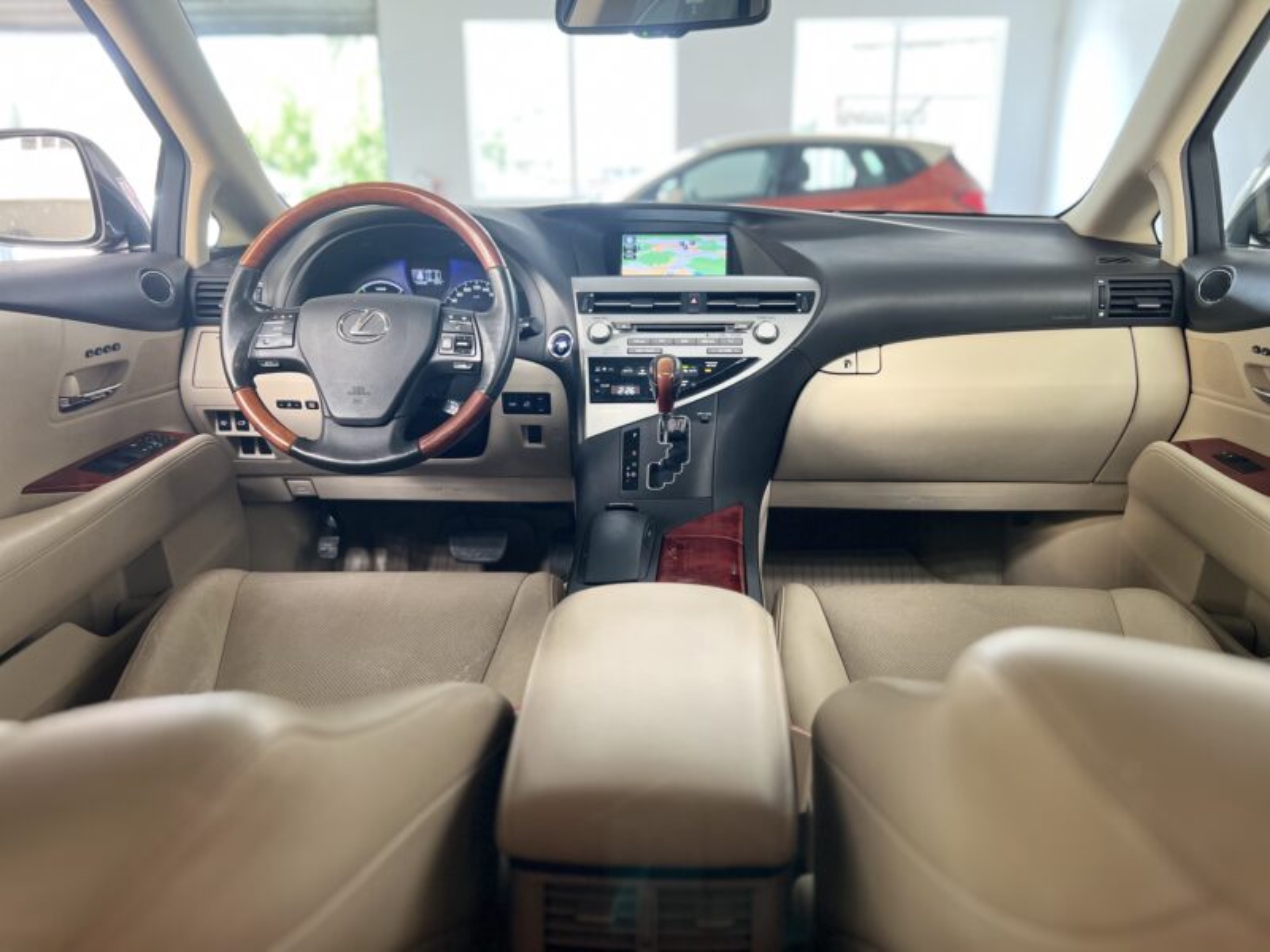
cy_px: 476
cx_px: 635
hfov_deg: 67.3
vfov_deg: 53.1
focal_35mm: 26
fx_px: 954
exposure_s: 1/60
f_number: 1.5
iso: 160
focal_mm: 5.7
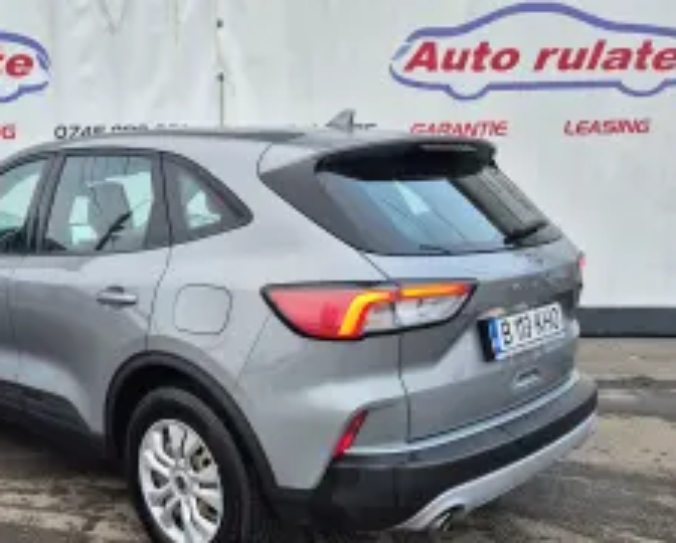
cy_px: 371
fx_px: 722
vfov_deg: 40.6
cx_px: 235
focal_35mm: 36
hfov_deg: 49.5
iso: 40
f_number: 1.8
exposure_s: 1/65
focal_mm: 5.4
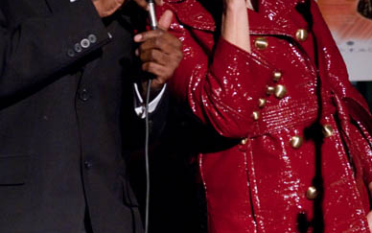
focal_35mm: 118
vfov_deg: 11.0
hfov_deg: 17.7
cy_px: 3
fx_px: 1197
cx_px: 184
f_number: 2.8
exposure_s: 1/125
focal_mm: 50
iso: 800
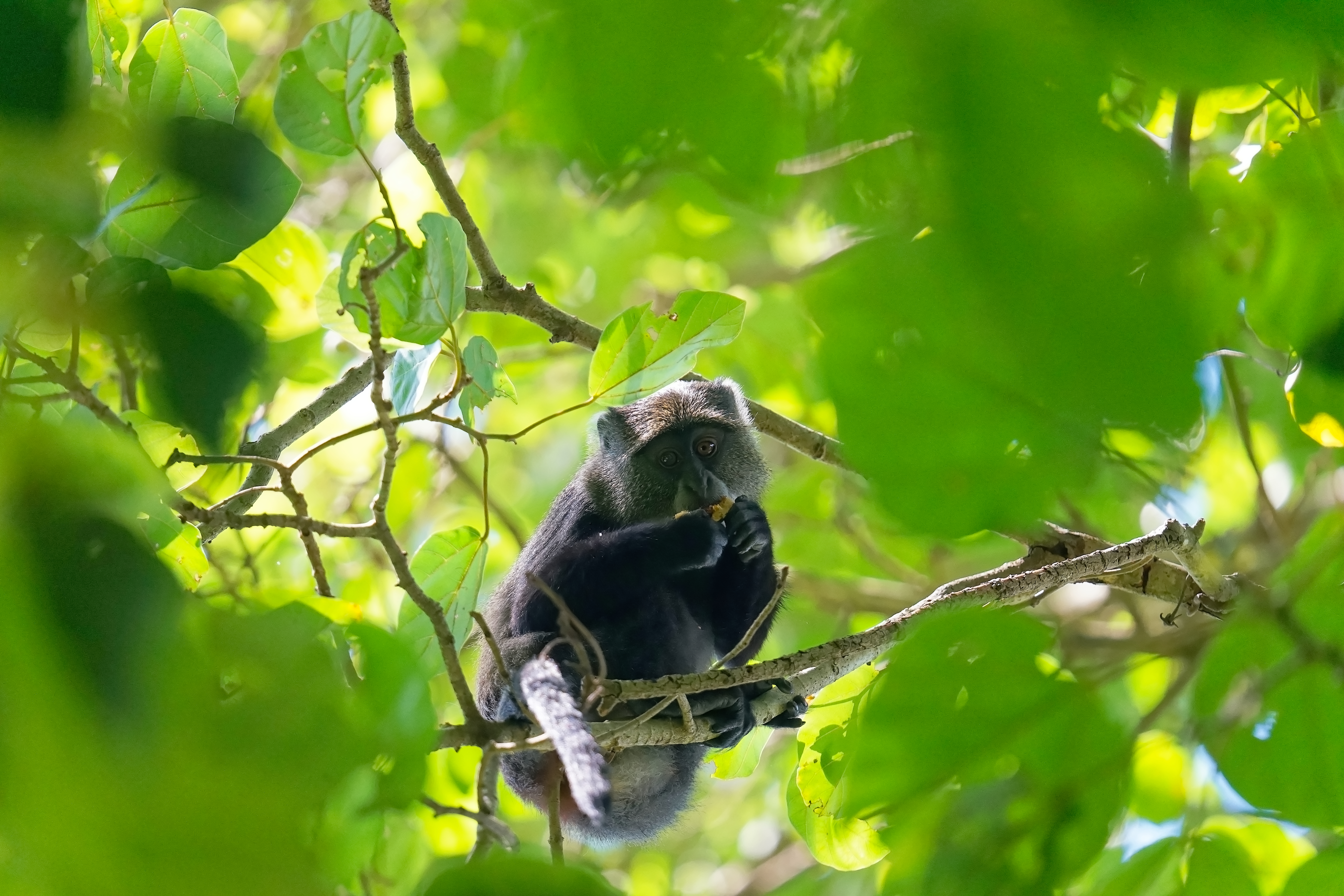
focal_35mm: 464
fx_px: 17303
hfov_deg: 4.4
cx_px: 672
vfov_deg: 3.0
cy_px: 448
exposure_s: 1/500
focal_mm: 463.5
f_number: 6.3
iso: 2000
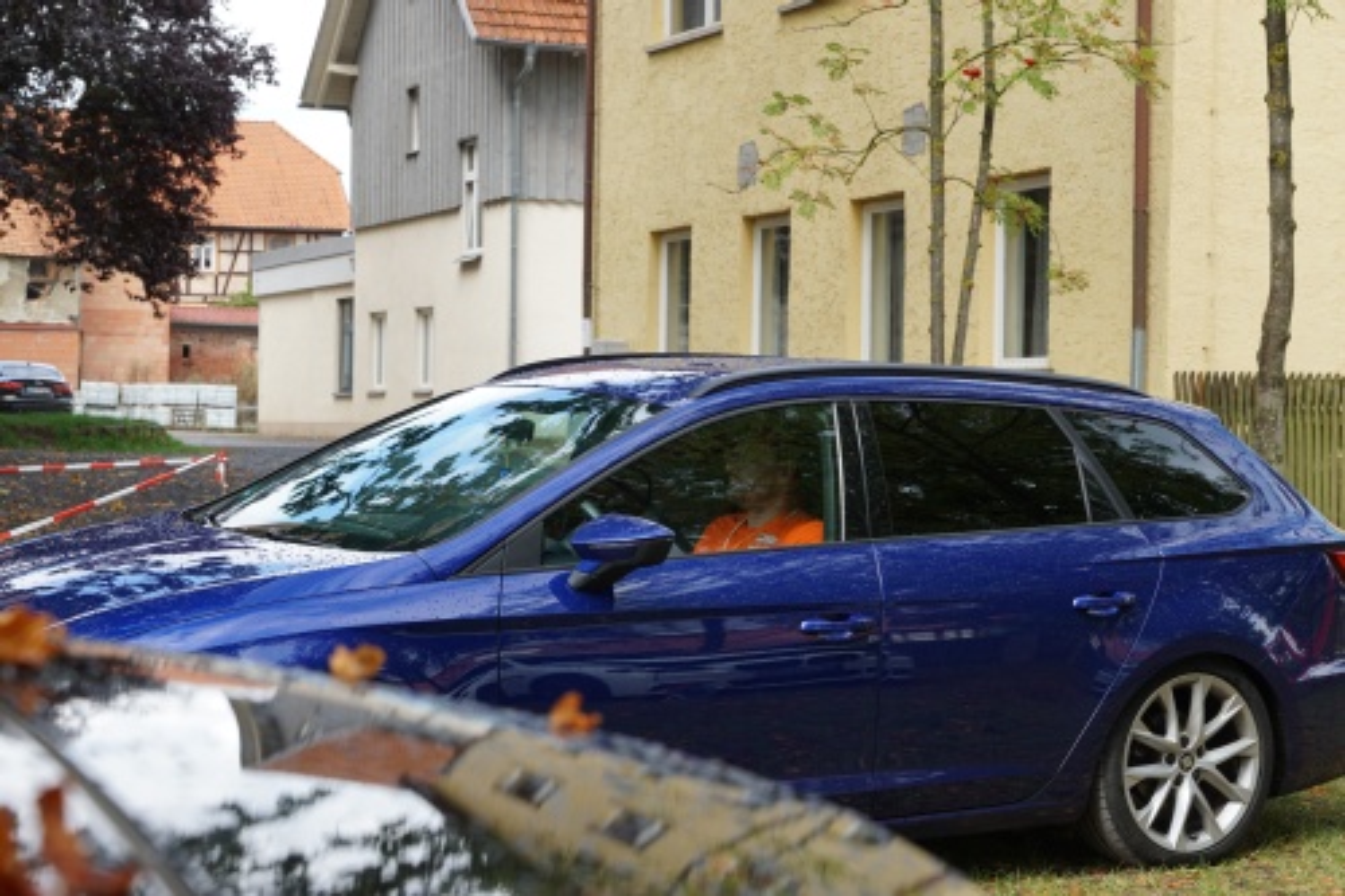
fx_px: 2801
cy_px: 448
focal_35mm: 75
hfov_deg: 27.0
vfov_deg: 18.2
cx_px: 672
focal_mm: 50
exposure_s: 1/100
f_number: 7.1
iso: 200
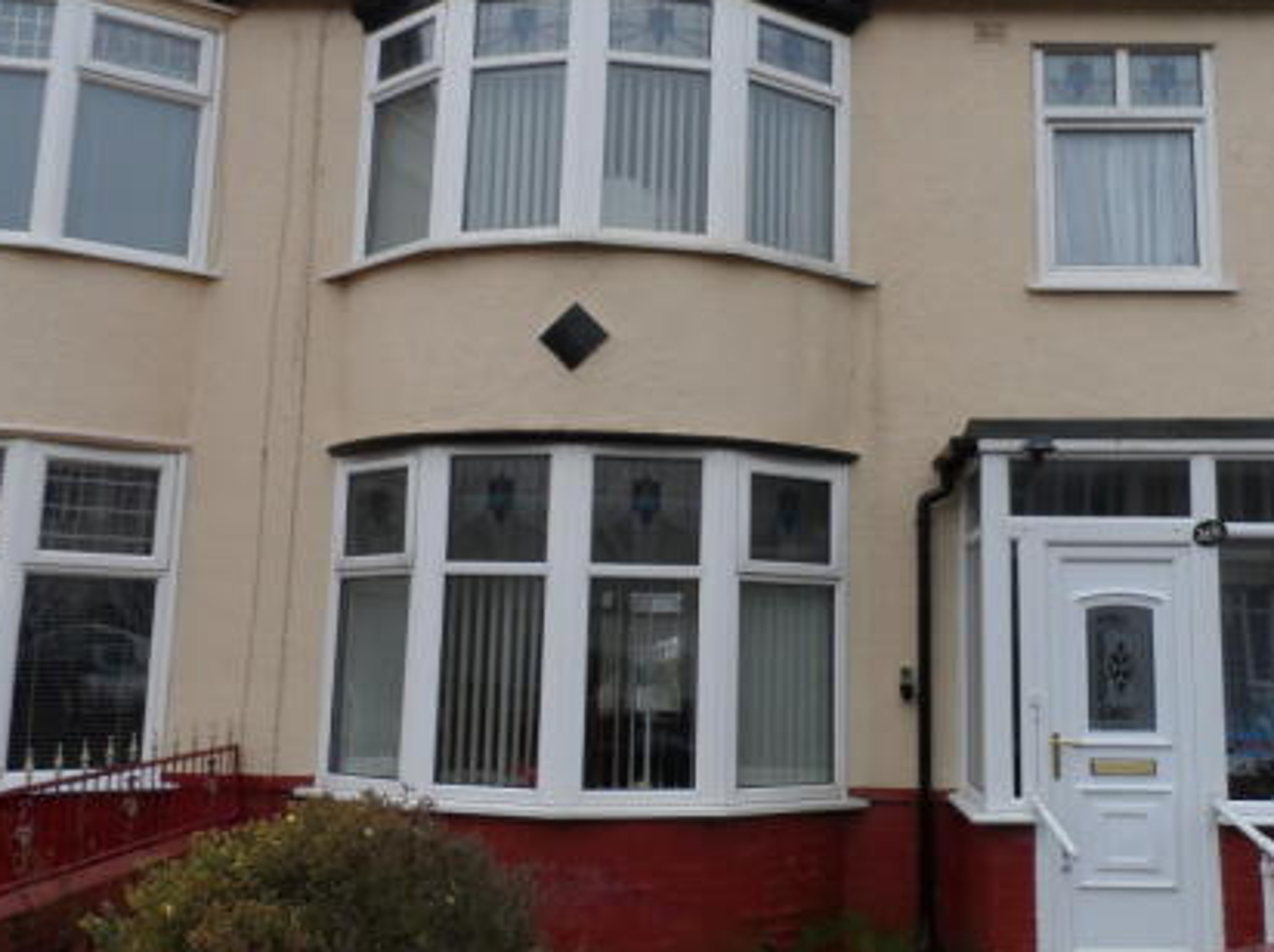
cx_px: 762
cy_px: 419
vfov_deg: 41.6
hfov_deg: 53.6
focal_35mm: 34
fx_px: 1250
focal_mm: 4
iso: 80
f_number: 3.2
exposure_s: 1/60
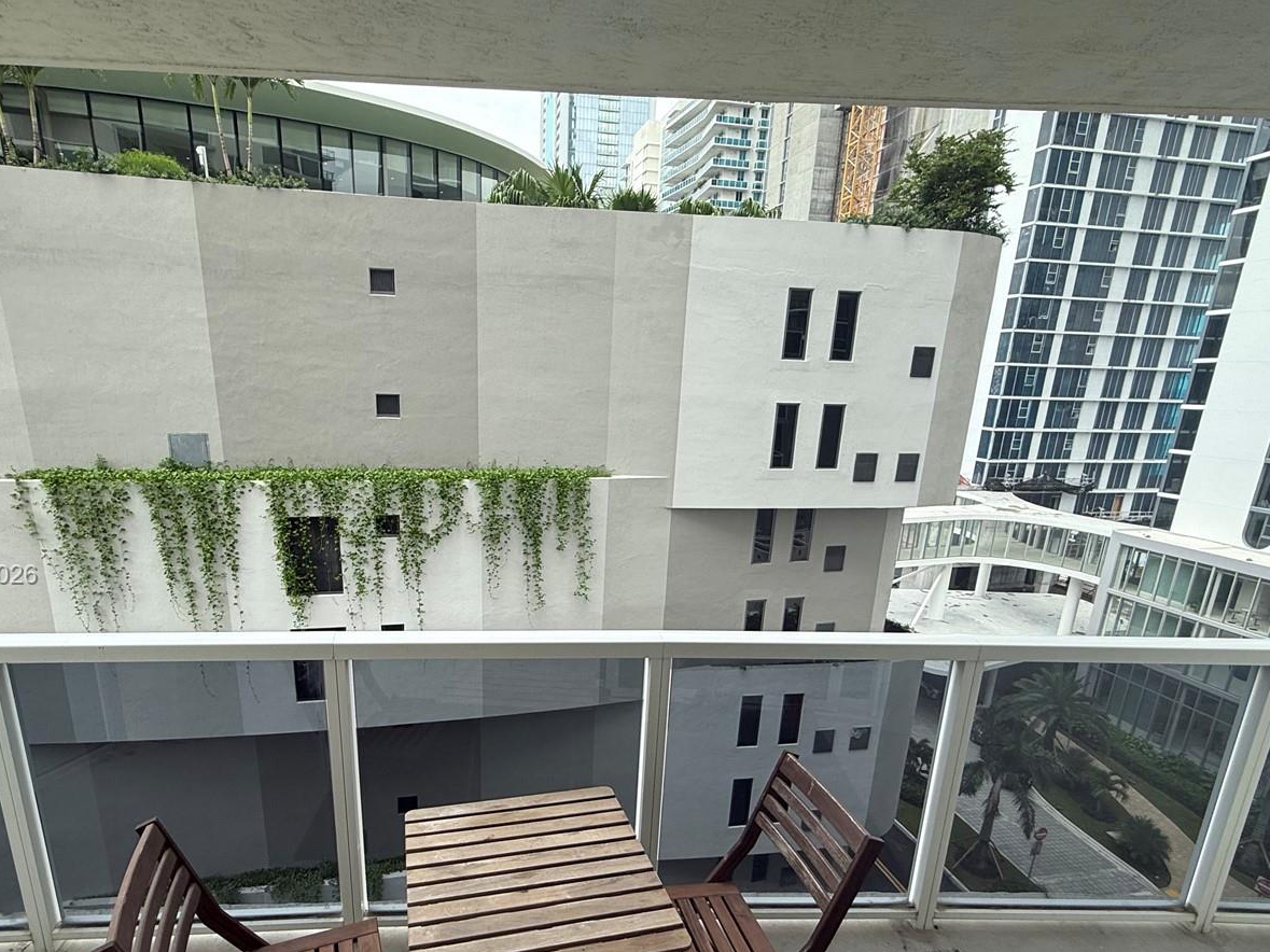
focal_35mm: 19
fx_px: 697
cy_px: 576
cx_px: 563
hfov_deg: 84.3
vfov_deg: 67.9
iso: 50
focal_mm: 2.22
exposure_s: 1/602
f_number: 2.2
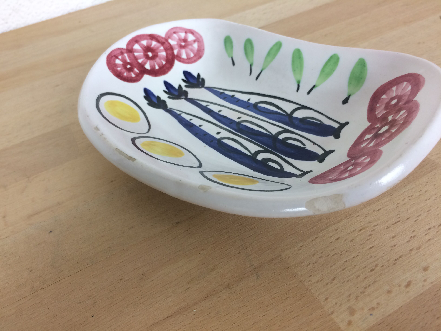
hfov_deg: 61.7
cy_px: 166
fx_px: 369
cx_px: 220
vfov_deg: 48.2
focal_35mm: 29
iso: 40
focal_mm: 4.15
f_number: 2.2
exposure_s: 1/33
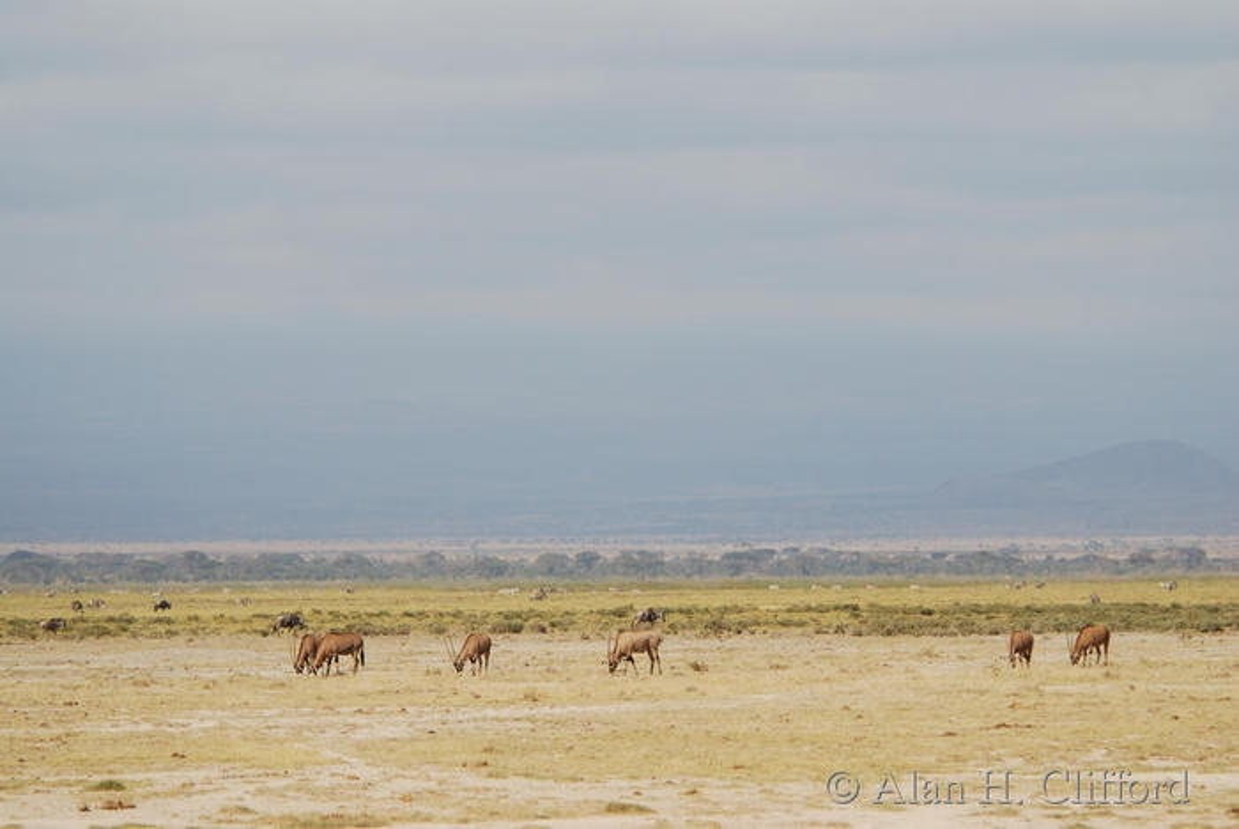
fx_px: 7750
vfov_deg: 6.1
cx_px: 620
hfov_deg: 9.1
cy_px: 414
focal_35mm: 225
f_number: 5
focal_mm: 150
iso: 100
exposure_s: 1/640
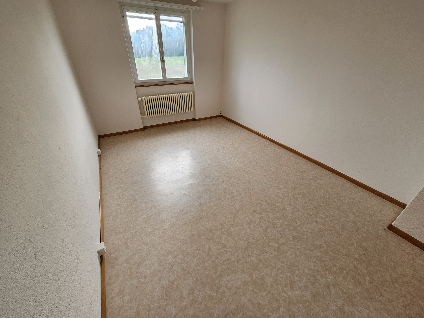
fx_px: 159
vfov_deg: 89.9
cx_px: 212
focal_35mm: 13
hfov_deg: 106.2
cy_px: 159
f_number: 2.2
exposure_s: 1/129
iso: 50
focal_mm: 2.2
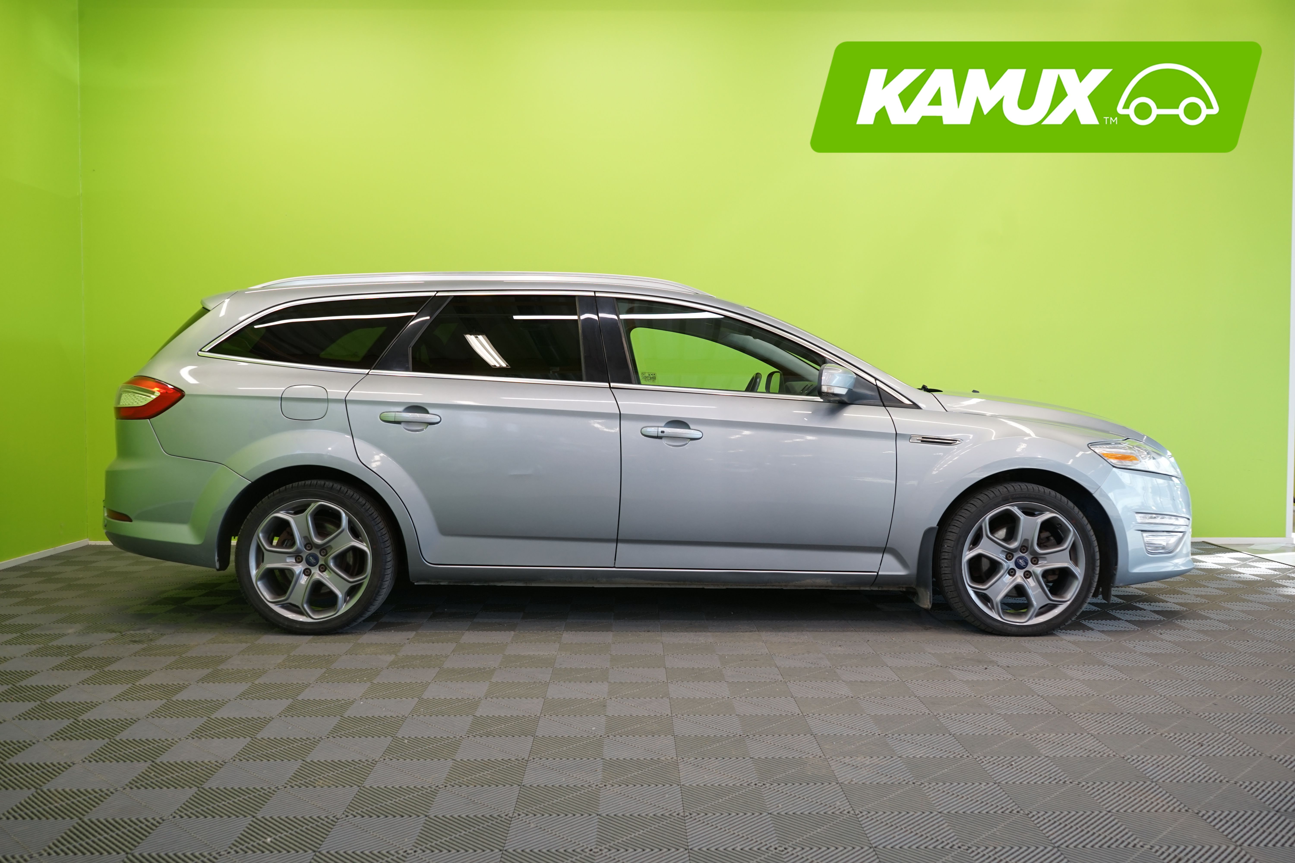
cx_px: 648
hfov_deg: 60.3
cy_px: 432
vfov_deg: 42.3
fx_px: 1115
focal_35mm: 31
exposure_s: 1/30
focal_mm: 31
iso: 500
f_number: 6.3
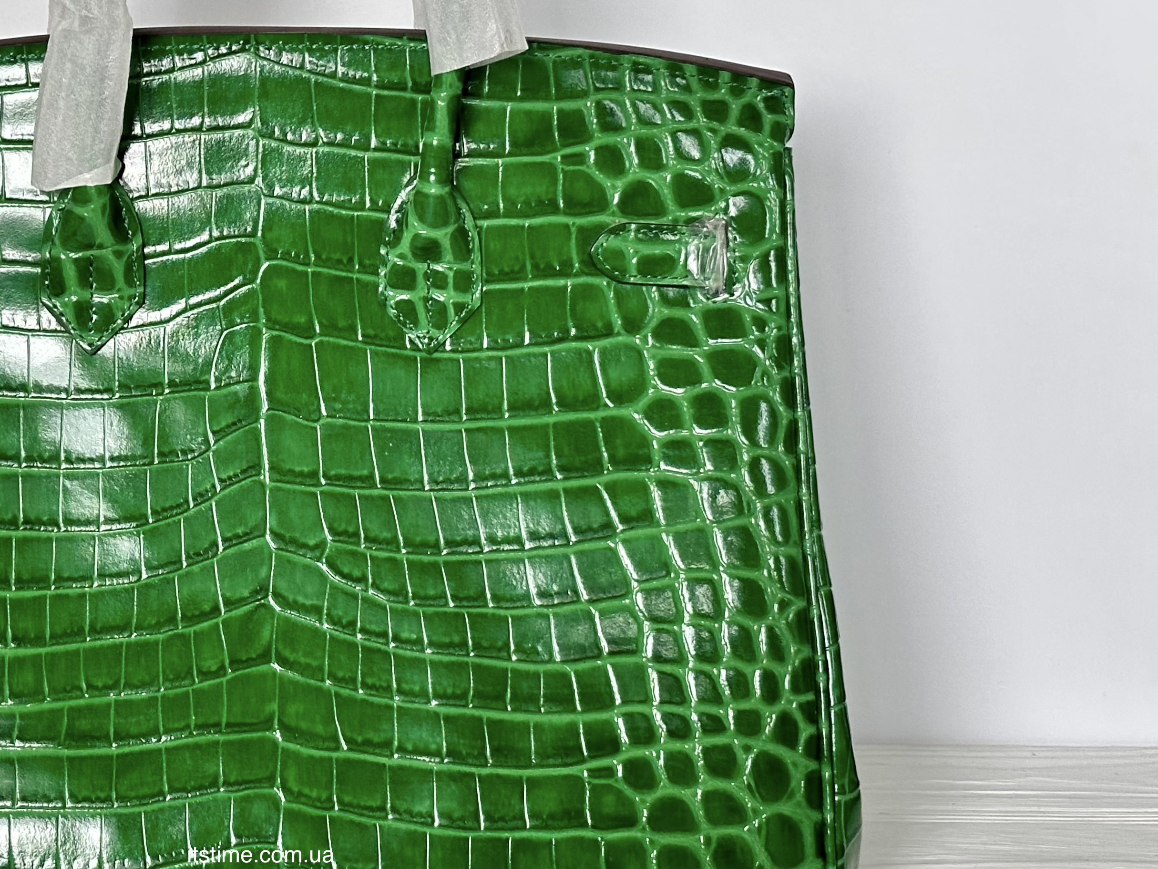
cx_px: 272
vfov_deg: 19.1
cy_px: 343
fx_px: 2576
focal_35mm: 77
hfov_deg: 25.0
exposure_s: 1/60
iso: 250
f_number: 1.78
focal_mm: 6.86
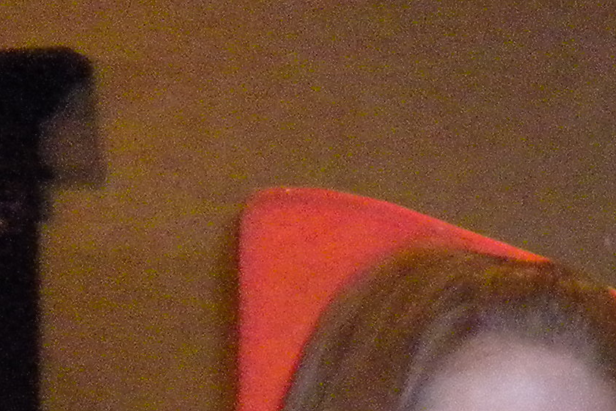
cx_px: 925
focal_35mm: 158
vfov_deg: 8.1
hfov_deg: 12.4
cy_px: 904
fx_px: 2703
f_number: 3.1
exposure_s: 1/30
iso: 800
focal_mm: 6.3
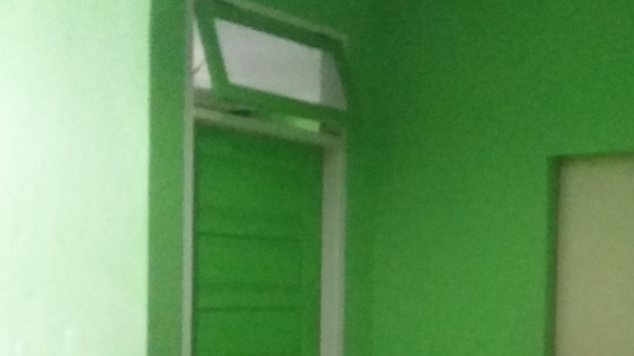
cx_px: 443
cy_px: 307
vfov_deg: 21.1
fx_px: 941
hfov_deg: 36.7
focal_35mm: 56
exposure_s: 1/17
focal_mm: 3.3
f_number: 2.2
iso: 1000
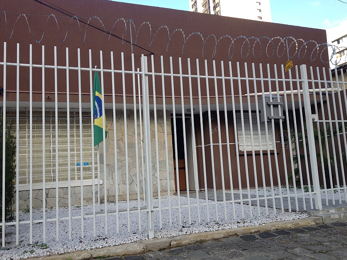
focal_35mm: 36
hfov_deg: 51.4
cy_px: 133
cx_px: 174
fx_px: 361
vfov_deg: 39.6
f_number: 2.4
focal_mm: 4.28
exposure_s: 1/282
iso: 50
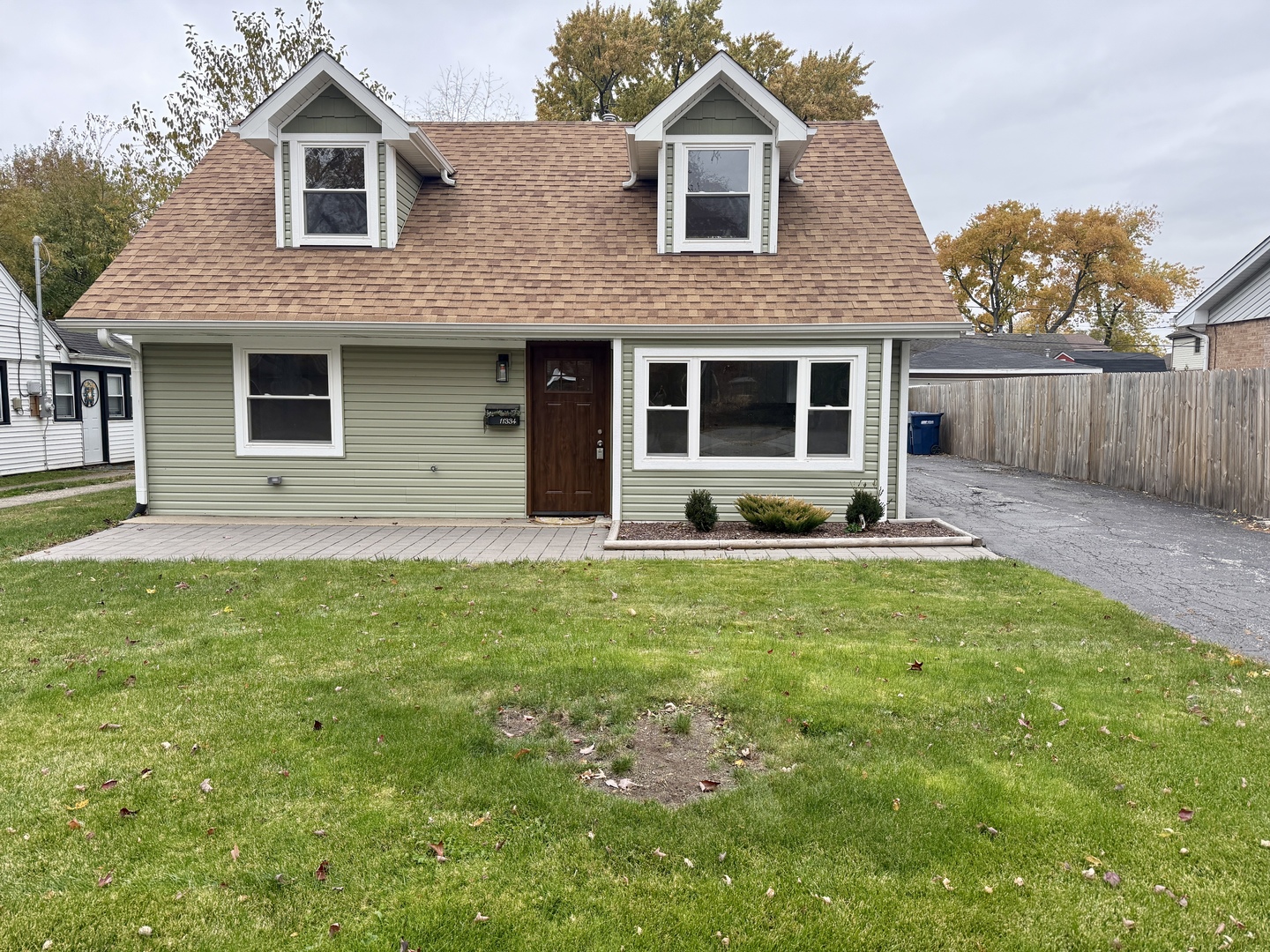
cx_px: 635
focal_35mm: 24
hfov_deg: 71.6
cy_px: 476
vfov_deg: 56.8
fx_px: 881
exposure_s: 1/584
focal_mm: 6.76
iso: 100
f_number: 1.78
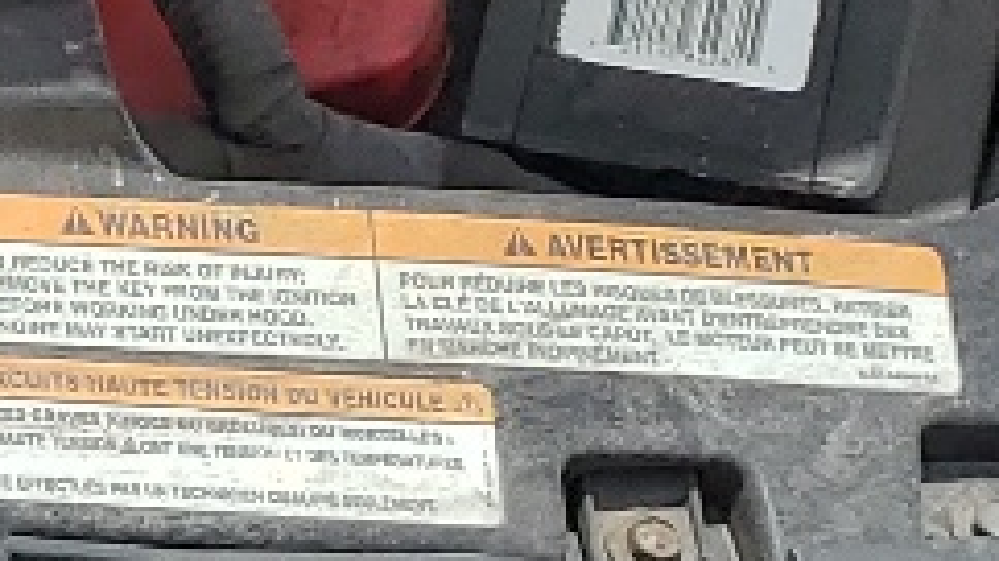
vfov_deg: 6.5
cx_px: -1238
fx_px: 4952
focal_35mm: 187
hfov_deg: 10.3
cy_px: 462
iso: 50
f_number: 1.5
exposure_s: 1/3333
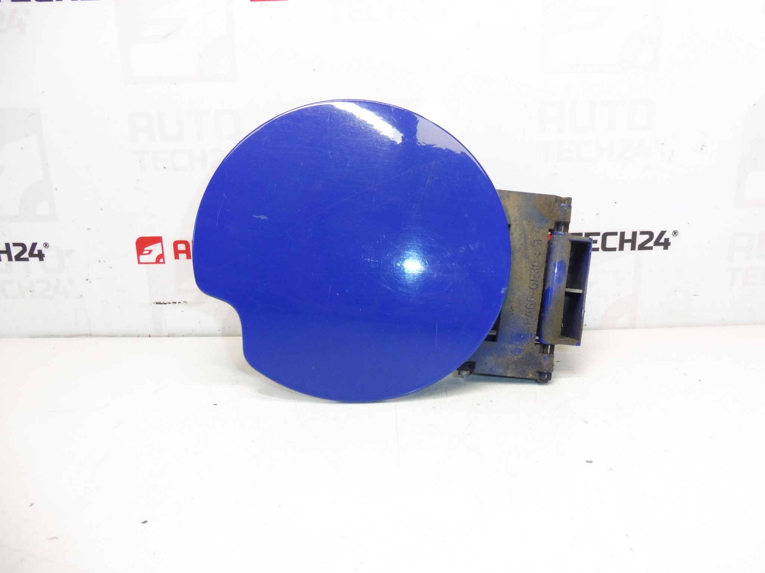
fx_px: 530
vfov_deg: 56.8
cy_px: 286
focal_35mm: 24
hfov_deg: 71.6
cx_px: 382
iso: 200
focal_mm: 4.3
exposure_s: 1/60
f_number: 3.5
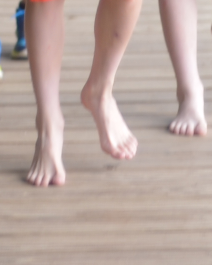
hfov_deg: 3.6
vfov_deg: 4.5
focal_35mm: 426
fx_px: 3343
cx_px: 107
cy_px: -293
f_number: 1.8
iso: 160
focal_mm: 50
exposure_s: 1/160
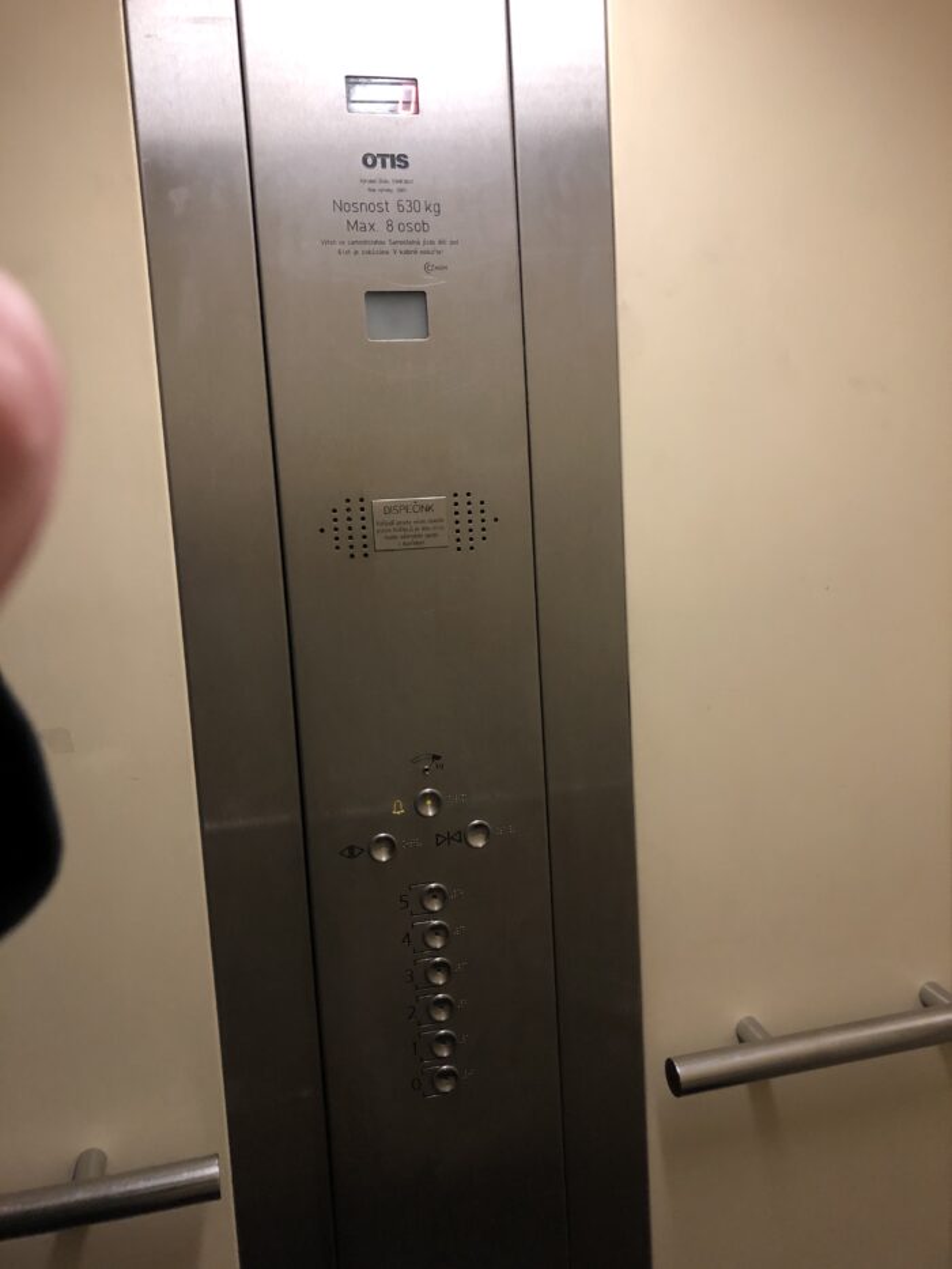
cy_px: 634
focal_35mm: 28
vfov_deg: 63.4
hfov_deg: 49.8
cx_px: 476
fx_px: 1026
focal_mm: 3.99
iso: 100
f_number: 1.8
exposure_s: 1/9
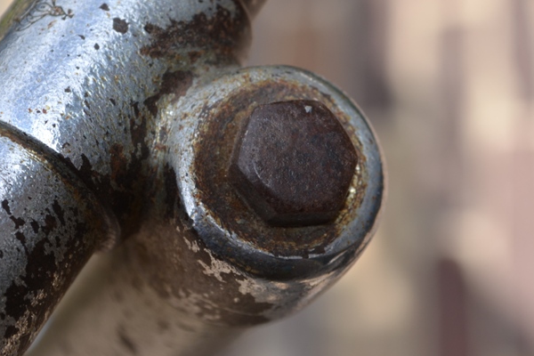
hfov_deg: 14.6
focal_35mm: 141
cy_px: 55
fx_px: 2089
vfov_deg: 9.7
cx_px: 206
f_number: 8
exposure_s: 1/200
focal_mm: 55
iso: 100
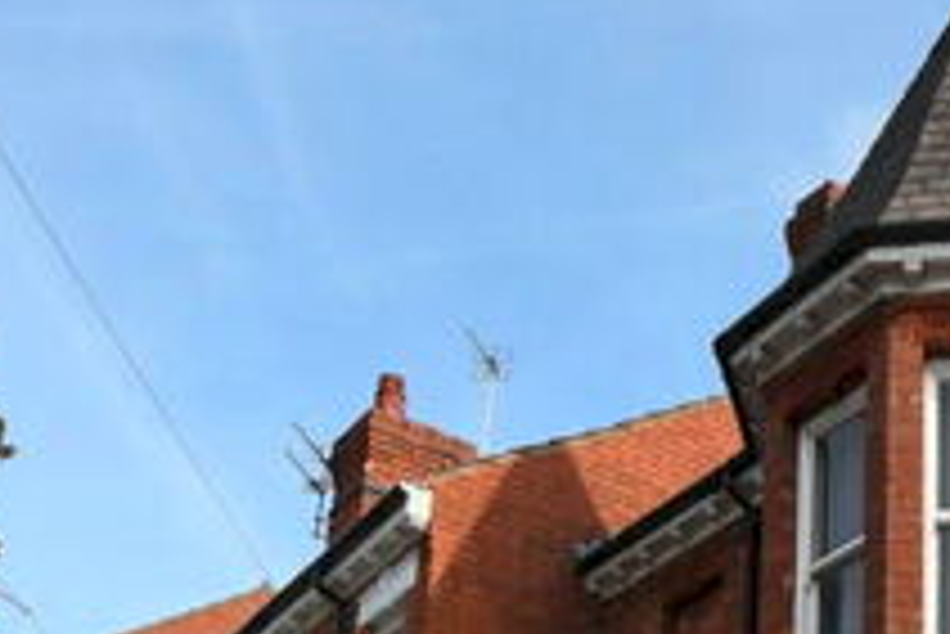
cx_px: 864
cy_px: 825
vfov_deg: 19.8
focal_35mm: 63
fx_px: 1664
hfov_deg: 30.4
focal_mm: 13
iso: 800
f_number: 13
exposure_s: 1/640
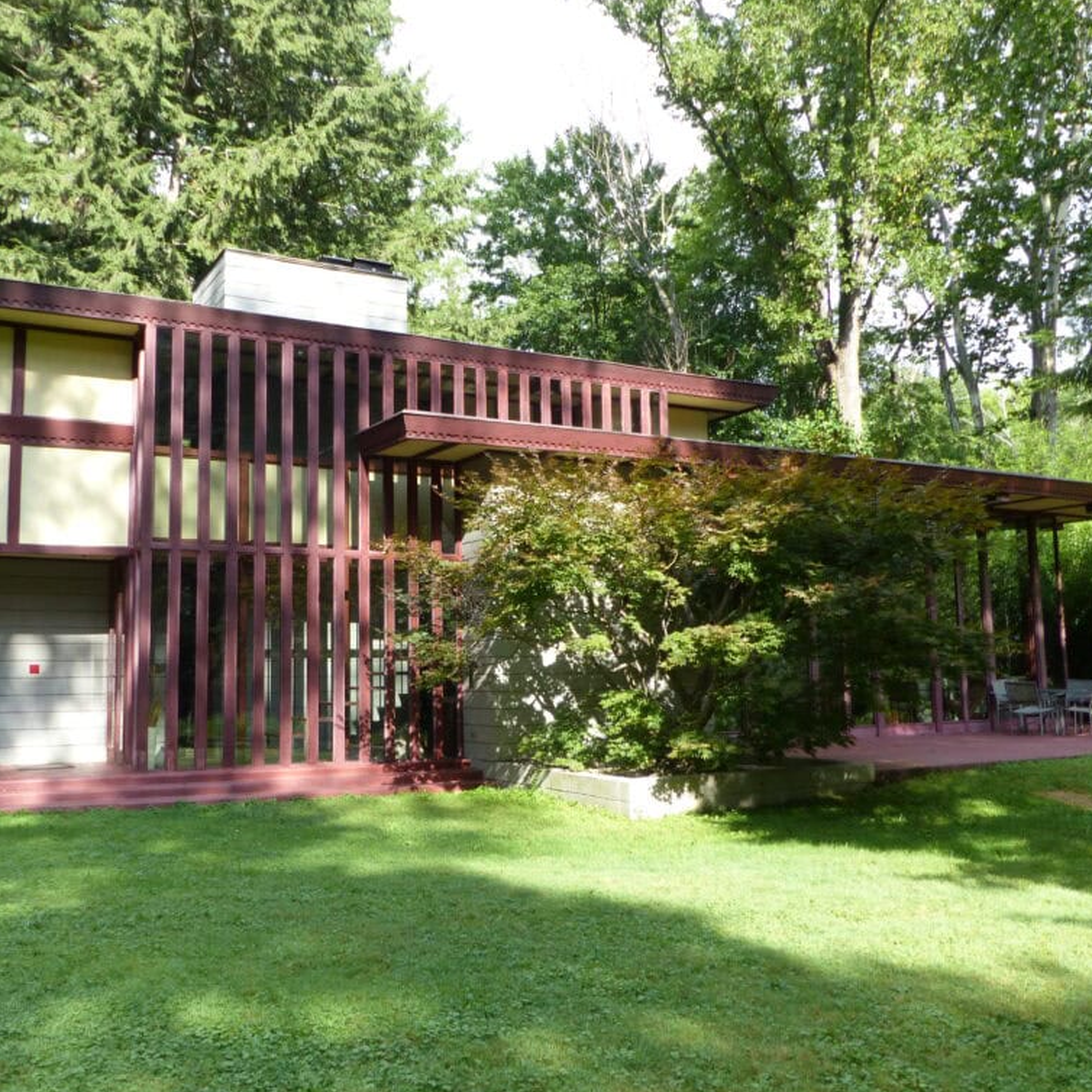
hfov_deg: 53.7
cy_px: 550
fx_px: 1071
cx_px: 439
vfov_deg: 54.0
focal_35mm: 30
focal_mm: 4.5
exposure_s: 1/160
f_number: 4
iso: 100
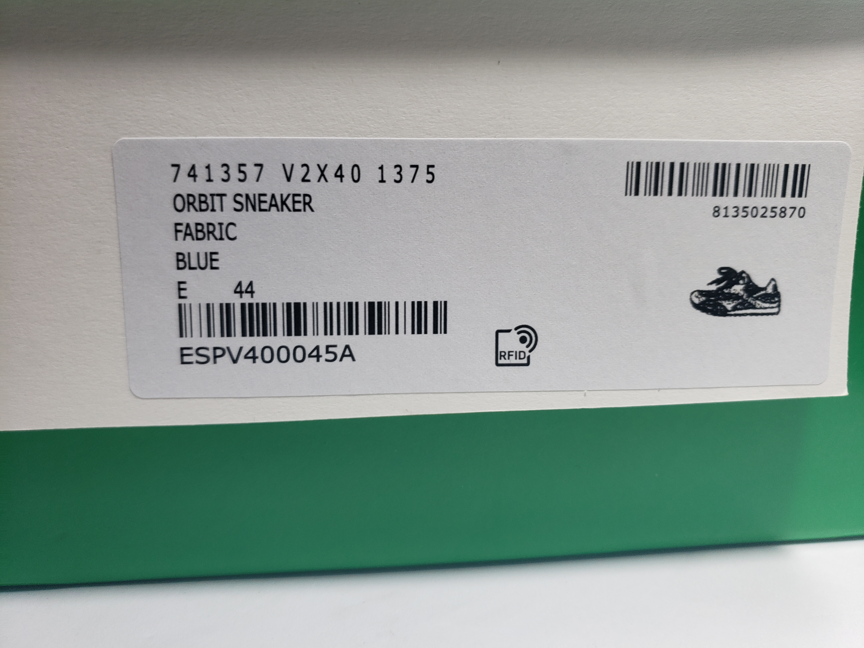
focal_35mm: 26
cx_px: 432
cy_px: 324
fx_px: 649
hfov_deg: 67.3
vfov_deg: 53.1
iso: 50
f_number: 1.5
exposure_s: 1/230
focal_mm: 4.3
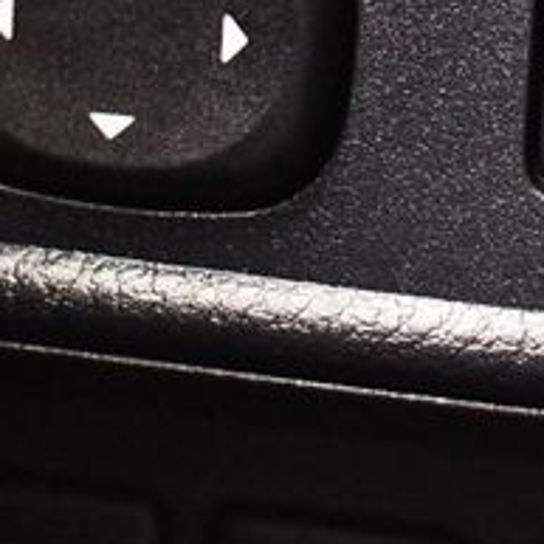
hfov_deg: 11.4
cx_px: 541
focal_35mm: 152
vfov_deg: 11.4
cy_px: -8
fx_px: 2703
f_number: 4
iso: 10000
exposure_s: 1/60
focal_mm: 27
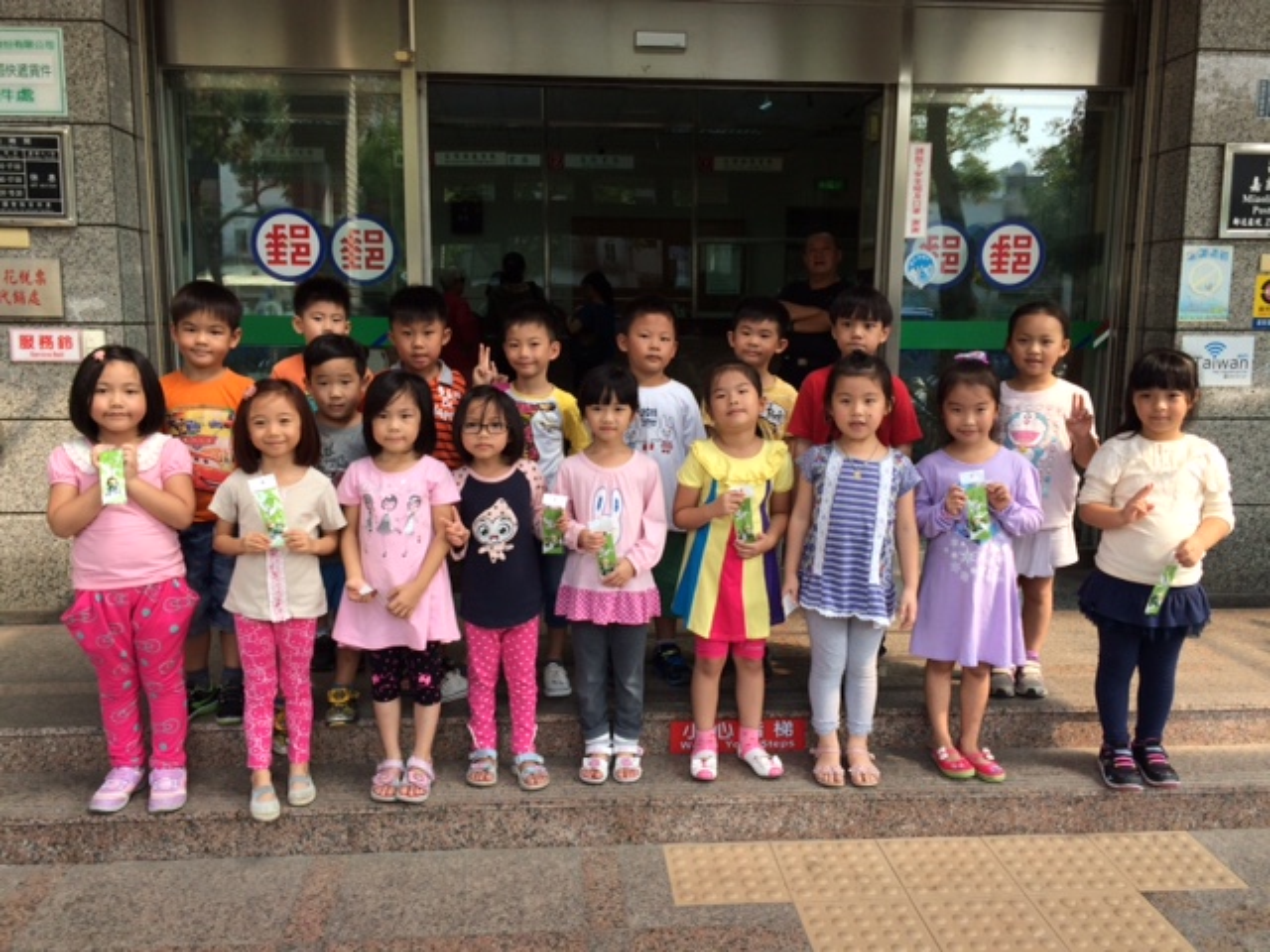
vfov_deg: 48.2
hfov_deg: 61.7
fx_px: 1064
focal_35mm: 29
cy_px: 476
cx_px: 635
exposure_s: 1/387
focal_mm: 4.15
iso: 32
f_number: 2.2
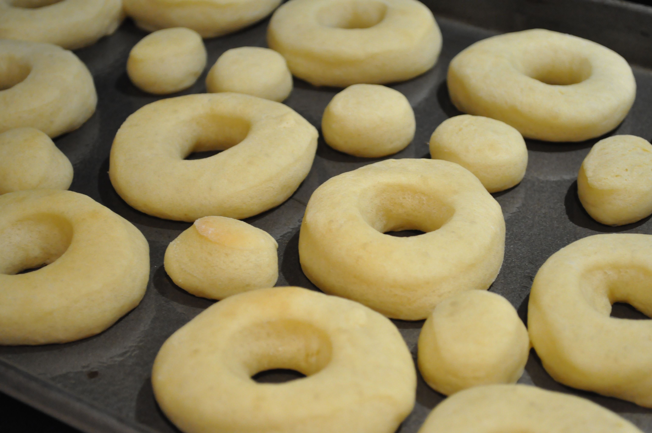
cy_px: 216
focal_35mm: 69
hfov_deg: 29.3
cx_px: 326
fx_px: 1248
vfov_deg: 19.7
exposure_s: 1/60
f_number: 5.3
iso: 1600
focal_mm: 46
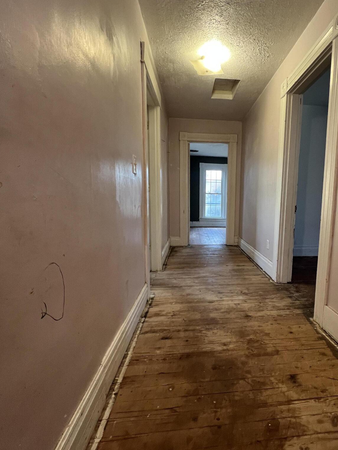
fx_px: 221
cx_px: 217
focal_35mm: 17
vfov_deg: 91.0
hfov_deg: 73.1
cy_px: 231
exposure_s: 1/60
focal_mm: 1.57
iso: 250
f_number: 1.8
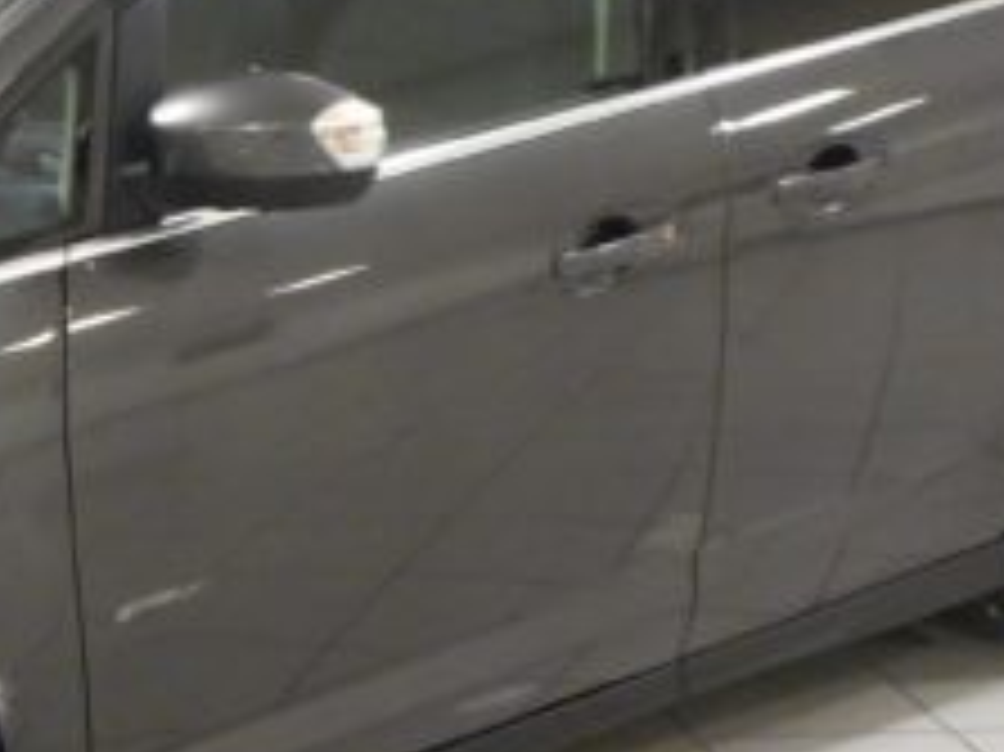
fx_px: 2261
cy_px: 392
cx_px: -104
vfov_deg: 18.9
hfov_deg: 23.5
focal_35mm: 78
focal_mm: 4.5
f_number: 3.7
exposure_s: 1/8
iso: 560
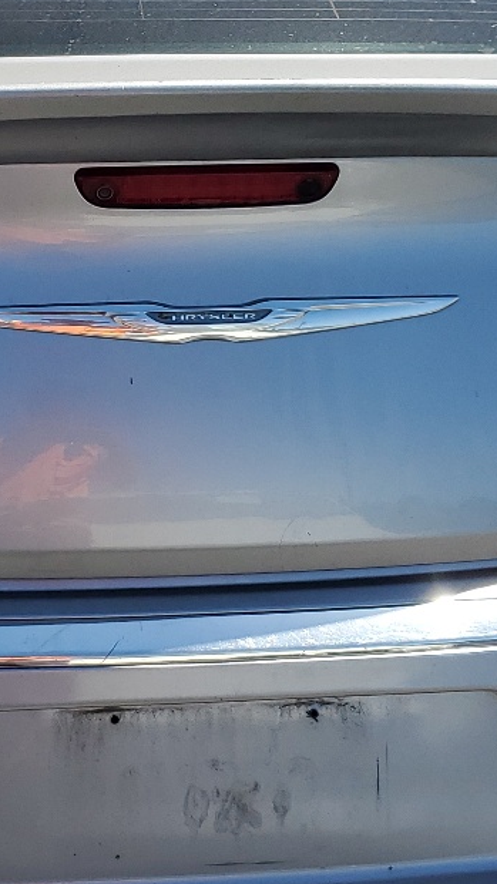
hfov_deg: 16.4
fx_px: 1711
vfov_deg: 28.9
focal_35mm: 73
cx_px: 105
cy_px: 366
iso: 50
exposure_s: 1/2500
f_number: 1.5
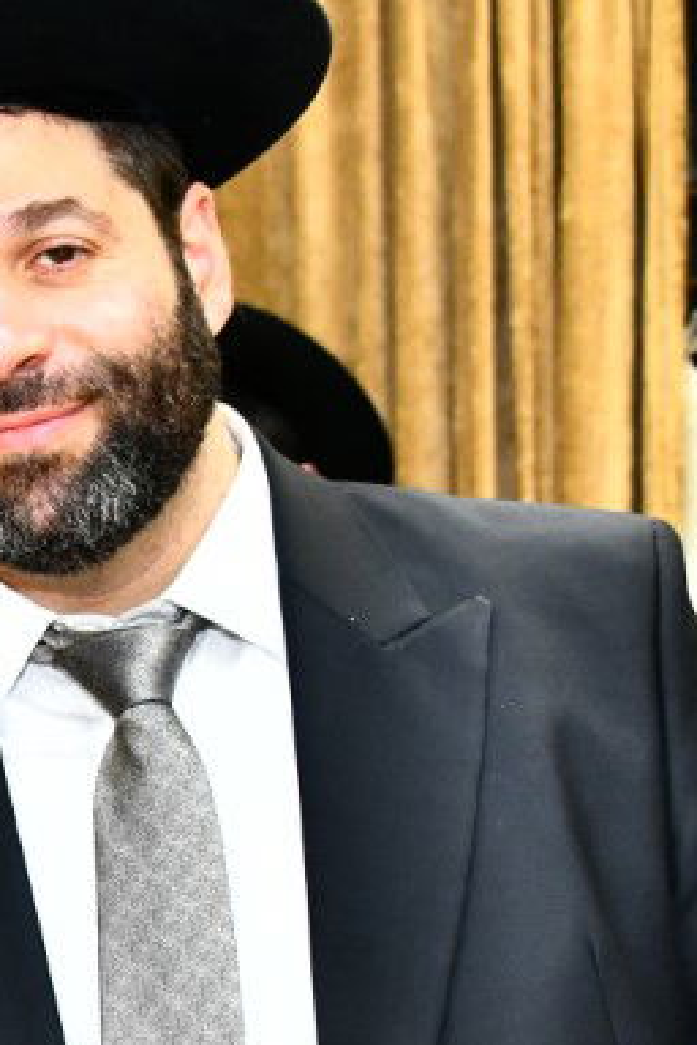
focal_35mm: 105
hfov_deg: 12.6
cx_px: -240
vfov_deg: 19.4
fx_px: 3049
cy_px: 629
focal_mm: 35
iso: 2500
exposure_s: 1/125
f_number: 5.6
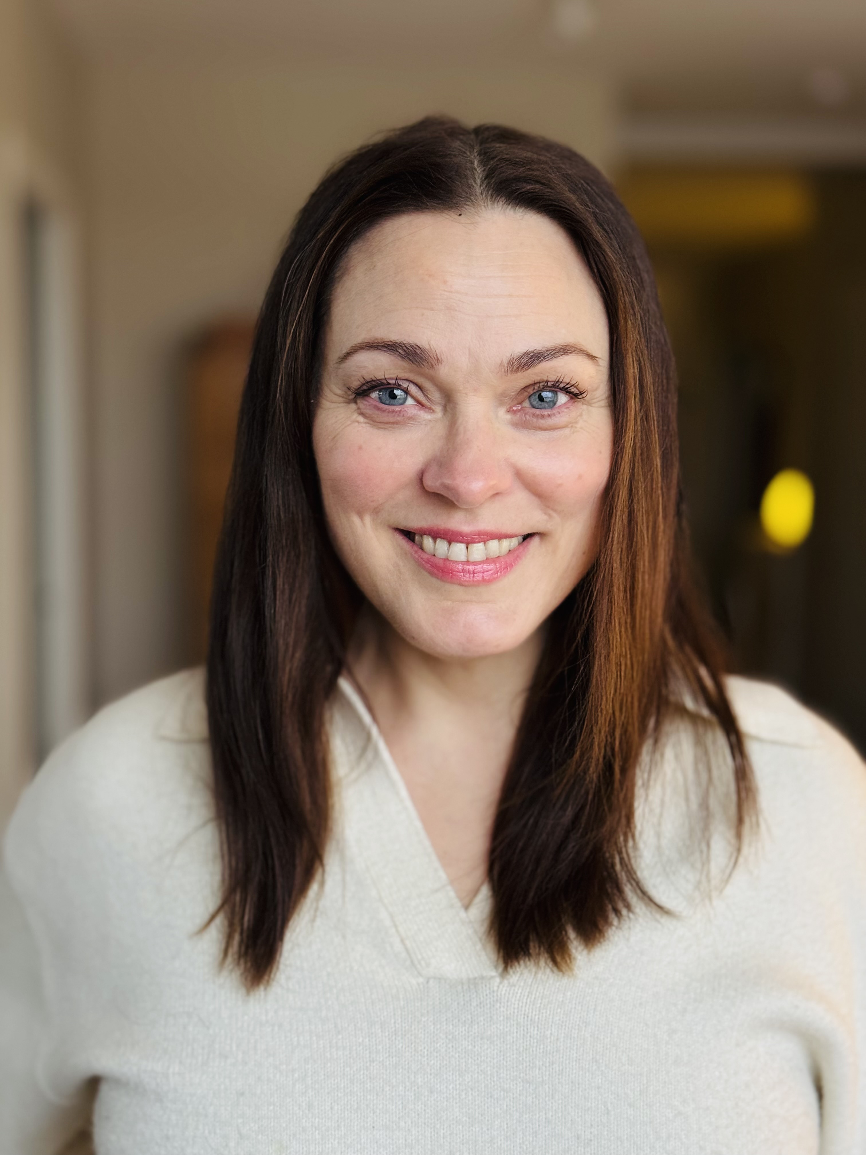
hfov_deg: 30.3
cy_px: 578
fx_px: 1601
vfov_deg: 39.7
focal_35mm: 48
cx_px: 433
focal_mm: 6.76
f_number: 1.78
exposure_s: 1/33
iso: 320
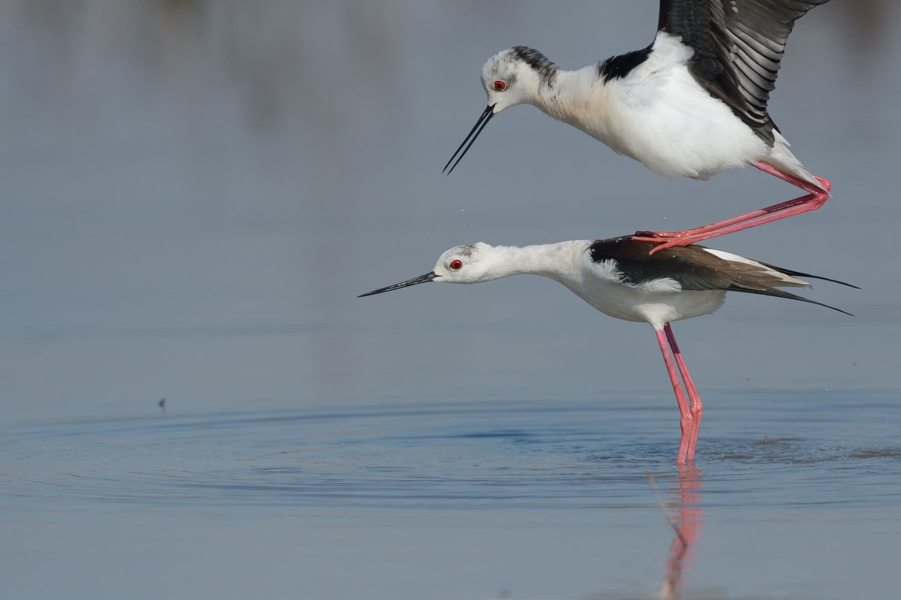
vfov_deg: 1.2
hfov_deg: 1.8
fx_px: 29275
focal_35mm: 1170
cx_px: 574
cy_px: 269
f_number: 7.1
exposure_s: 1/5000
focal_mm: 850
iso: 640
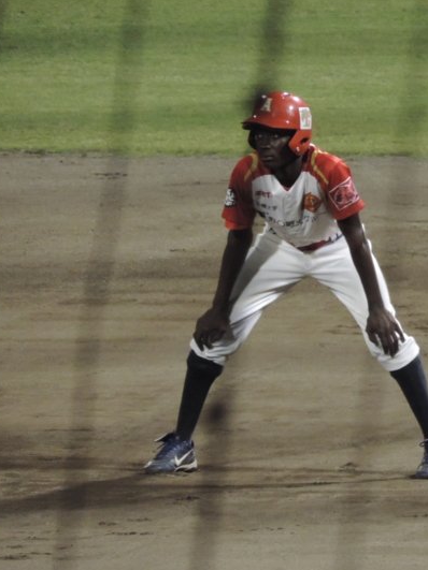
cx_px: 398
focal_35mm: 1055
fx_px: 17399
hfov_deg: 1.4
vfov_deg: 1.9
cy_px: 264
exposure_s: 1/60
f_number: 5
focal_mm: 124.8
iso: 800
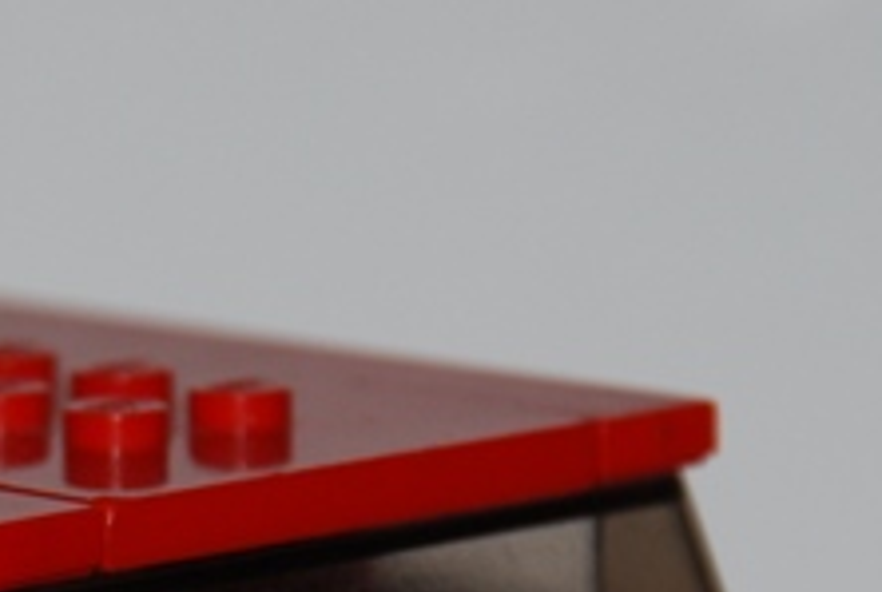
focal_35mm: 628
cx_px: -72
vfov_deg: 2.2
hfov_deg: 3.3
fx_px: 15417
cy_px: 894
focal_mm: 116
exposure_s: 1/60
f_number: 6
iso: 200
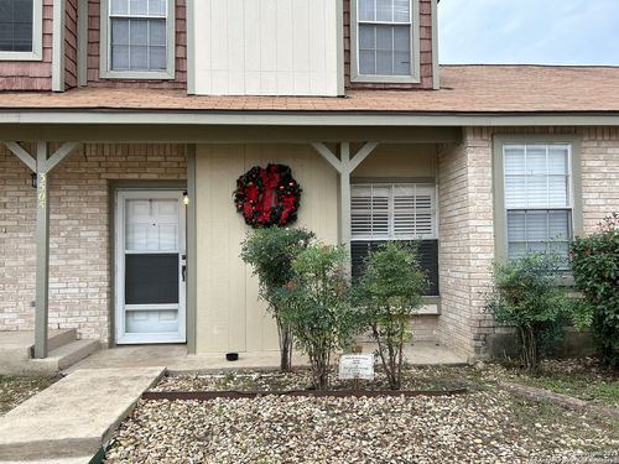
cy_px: 232
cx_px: 310
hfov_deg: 67.3
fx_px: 465
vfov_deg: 53.1
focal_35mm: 26
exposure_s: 1/991
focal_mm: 5.7
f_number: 1.5
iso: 50
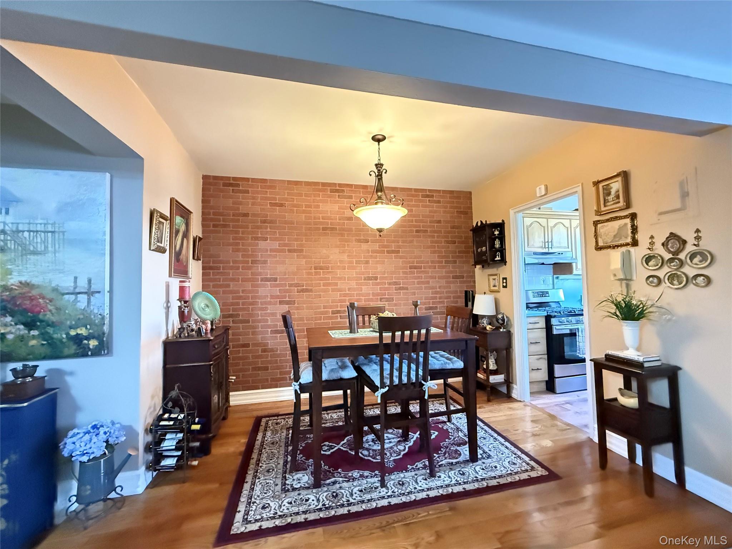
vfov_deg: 85.7
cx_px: 366
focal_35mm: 14
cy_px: 274
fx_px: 296
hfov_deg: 102.1
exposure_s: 1/40
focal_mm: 2.22
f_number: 2.2
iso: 1600
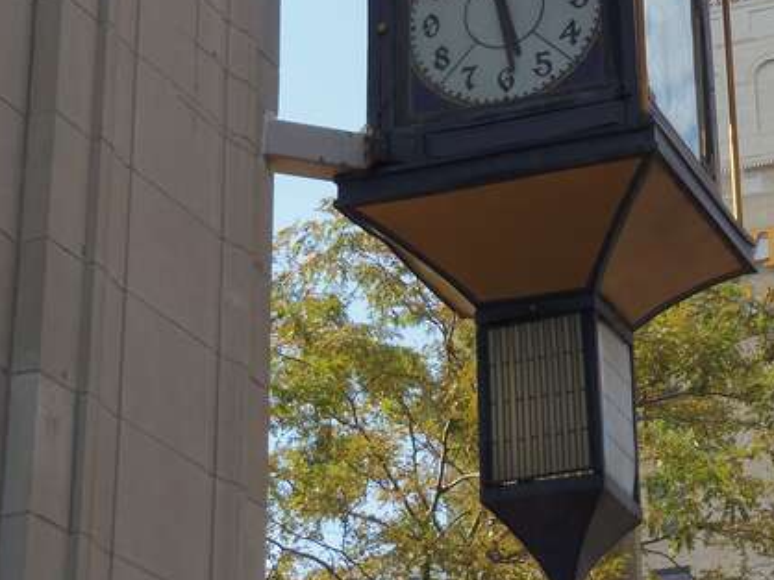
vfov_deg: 12.9
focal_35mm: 114
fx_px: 2548
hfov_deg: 17.3
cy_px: 95
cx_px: 485
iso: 64
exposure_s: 1/200
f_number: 4.8
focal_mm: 10.9
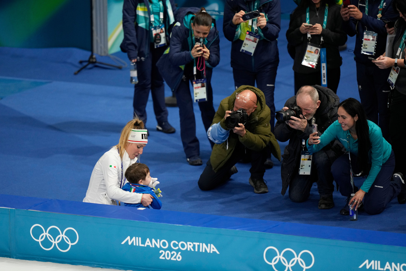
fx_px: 4511
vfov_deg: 3.4
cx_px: 203
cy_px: 136
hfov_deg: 5.2
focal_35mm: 400
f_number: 2.8
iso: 2000
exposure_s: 1/1000
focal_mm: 400
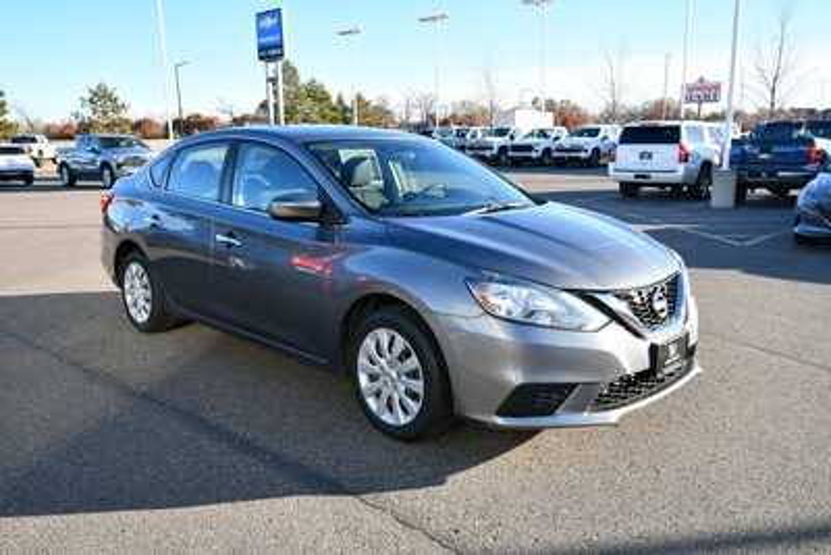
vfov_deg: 43.6
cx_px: 416
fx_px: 693
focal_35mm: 30
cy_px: 278
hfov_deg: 61.9
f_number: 6.3
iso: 200
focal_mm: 20
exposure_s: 1/250
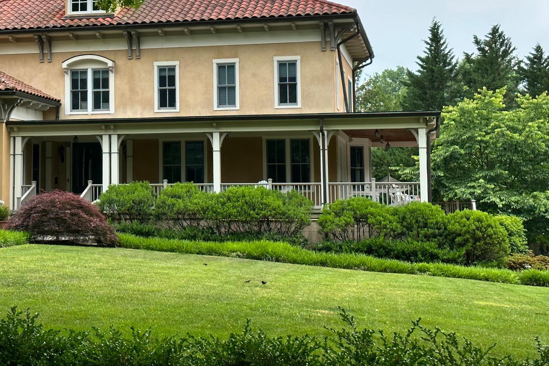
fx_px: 1067
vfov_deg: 19.3
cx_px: 174
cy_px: 89
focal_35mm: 70
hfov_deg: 28.6
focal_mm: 6.86
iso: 64
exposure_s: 1/1751
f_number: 1.78
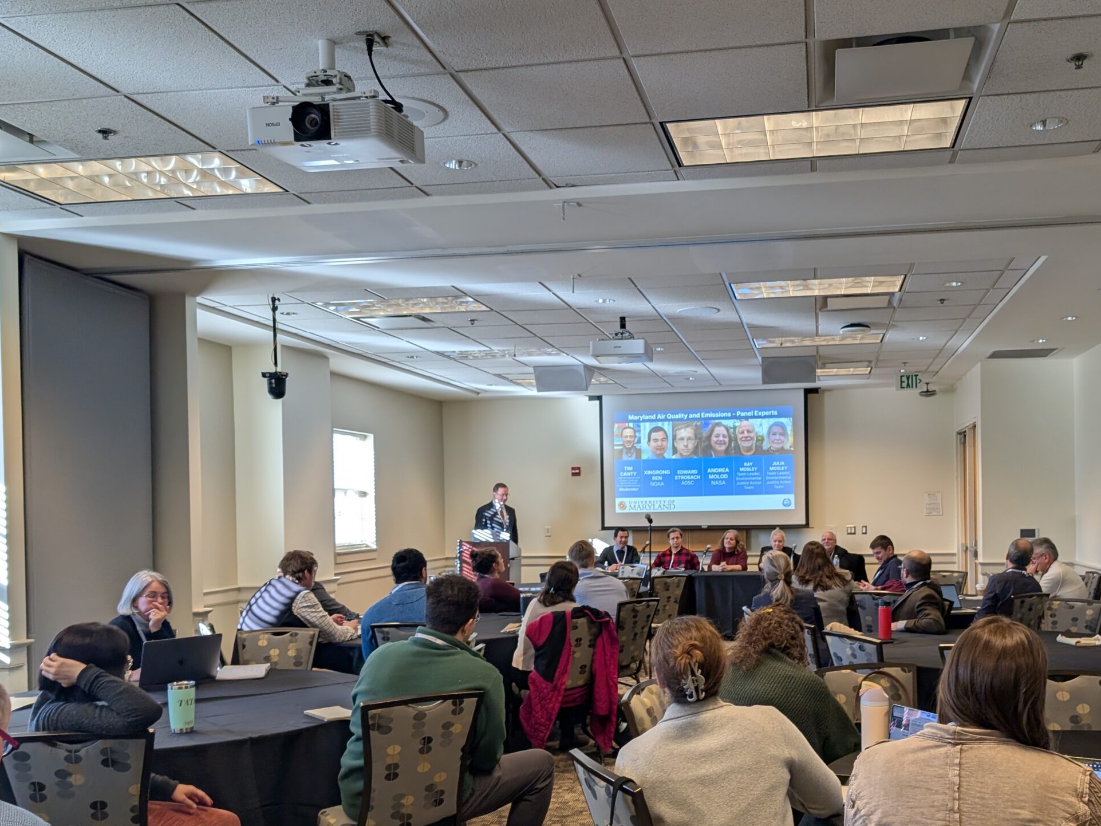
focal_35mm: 32
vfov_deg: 43.8
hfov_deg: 56.4
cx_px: 663
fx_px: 1018
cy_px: 516
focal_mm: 6.9
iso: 74
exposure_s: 1/120
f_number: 1.68
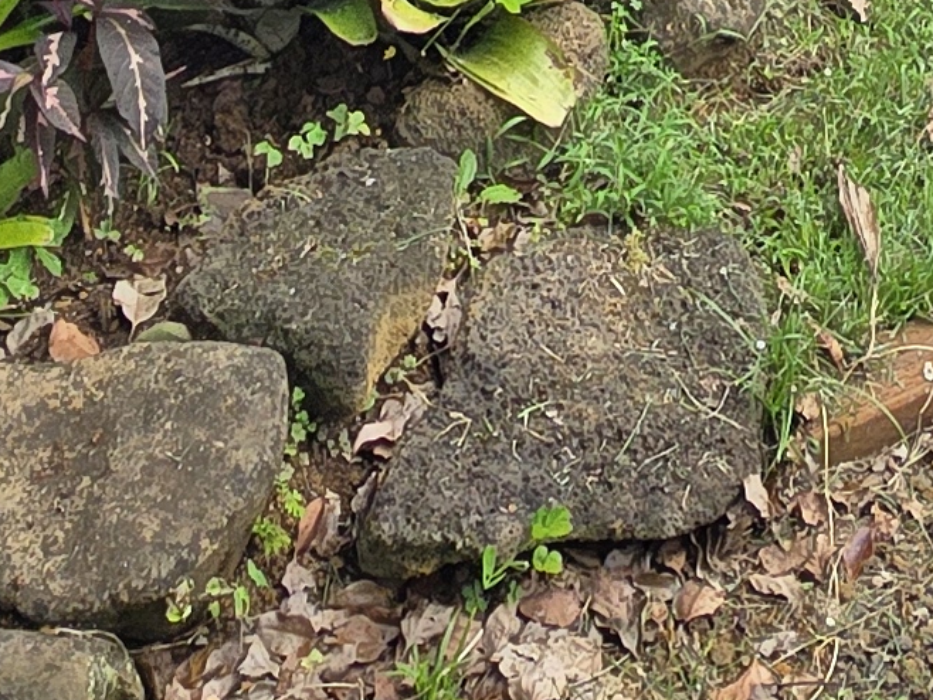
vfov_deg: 13.5
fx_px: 2130
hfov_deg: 23.9
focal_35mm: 79
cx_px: 869
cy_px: -985
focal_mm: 2.2
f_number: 2.2
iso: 50
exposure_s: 1/655
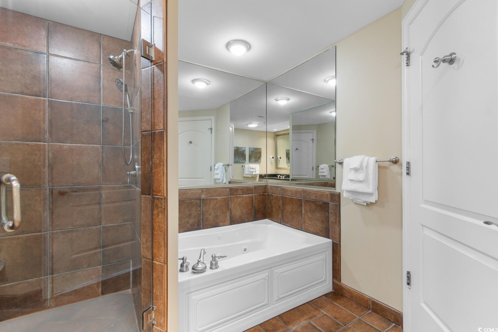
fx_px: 207
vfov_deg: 77.3
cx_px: 249
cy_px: 166
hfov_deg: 100.4
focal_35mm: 15
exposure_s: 2
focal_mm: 10
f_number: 4.5
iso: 100
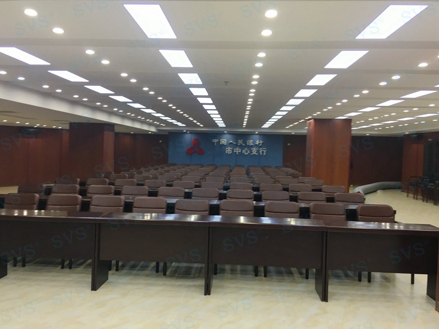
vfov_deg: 48.2
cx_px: 220
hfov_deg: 61.7
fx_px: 368
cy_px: 164
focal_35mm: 29
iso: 64
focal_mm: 4.15
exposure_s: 1/33
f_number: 2.2
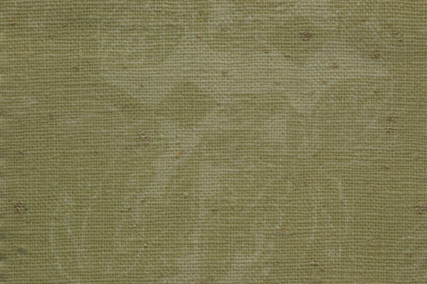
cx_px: 214
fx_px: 1866
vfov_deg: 8.7
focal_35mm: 158
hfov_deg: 13.1
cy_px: 142
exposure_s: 1/30
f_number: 14
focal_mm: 105
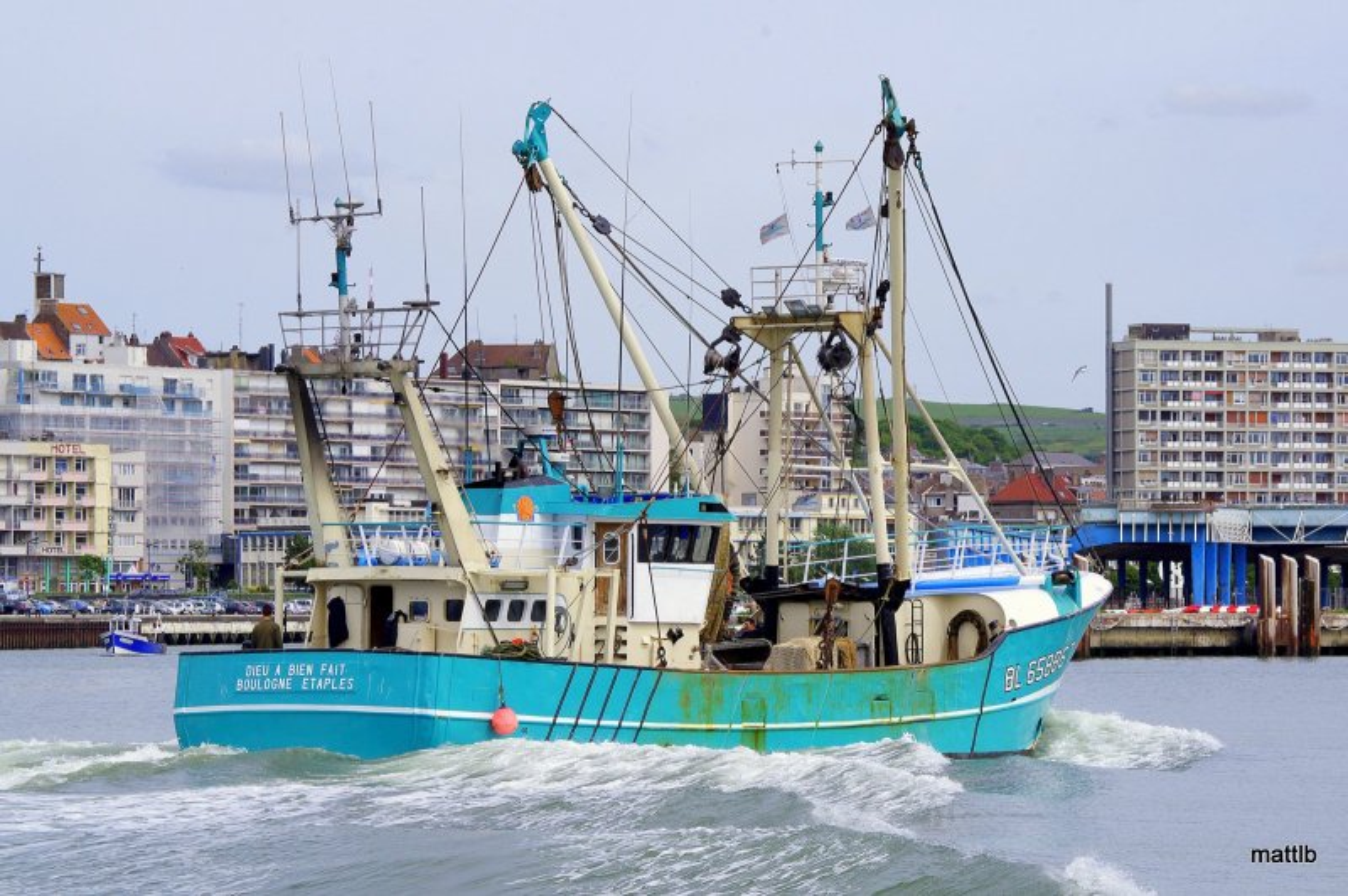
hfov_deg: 14.5
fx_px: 5313
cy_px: 448
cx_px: 674
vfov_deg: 9.6
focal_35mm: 142
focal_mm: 95
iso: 200
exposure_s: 1/250
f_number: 13
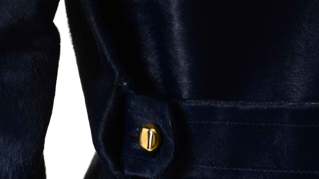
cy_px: 147
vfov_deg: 4.5
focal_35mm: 272
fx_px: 2300
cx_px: 176
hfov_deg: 7.9
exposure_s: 1/160
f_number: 9
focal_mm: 105
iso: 200
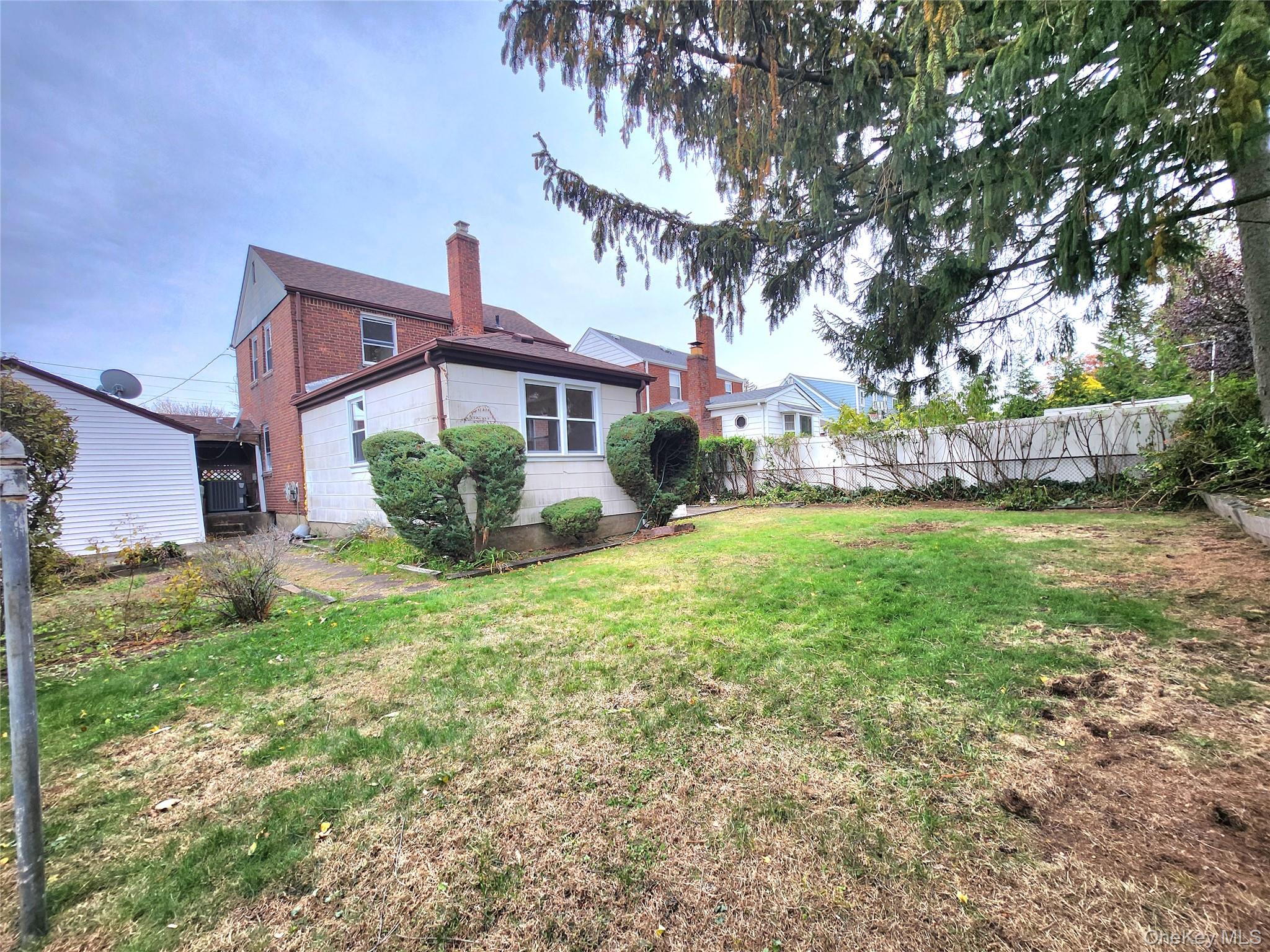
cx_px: 635
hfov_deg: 106.2
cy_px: 476
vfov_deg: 89.9
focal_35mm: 13
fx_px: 477
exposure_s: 1/60.2
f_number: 2.2
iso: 32
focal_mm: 1.74
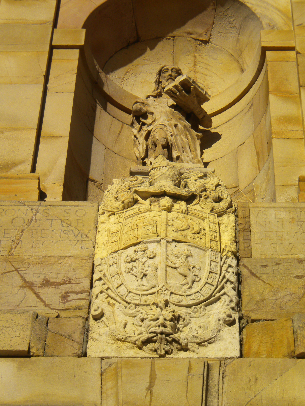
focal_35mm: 105
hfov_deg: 14.1
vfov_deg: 18.7
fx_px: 1234
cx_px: 152
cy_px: 203
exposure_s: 1/330
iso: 80
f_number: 8.5
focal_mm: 18.9
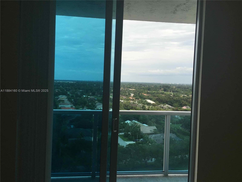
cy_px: 91
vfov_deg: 48.2
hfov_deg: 61.7
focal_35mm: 29
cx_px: 121
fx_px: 203
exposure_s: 1/638
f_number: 2.2
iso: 32
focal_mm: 4.15
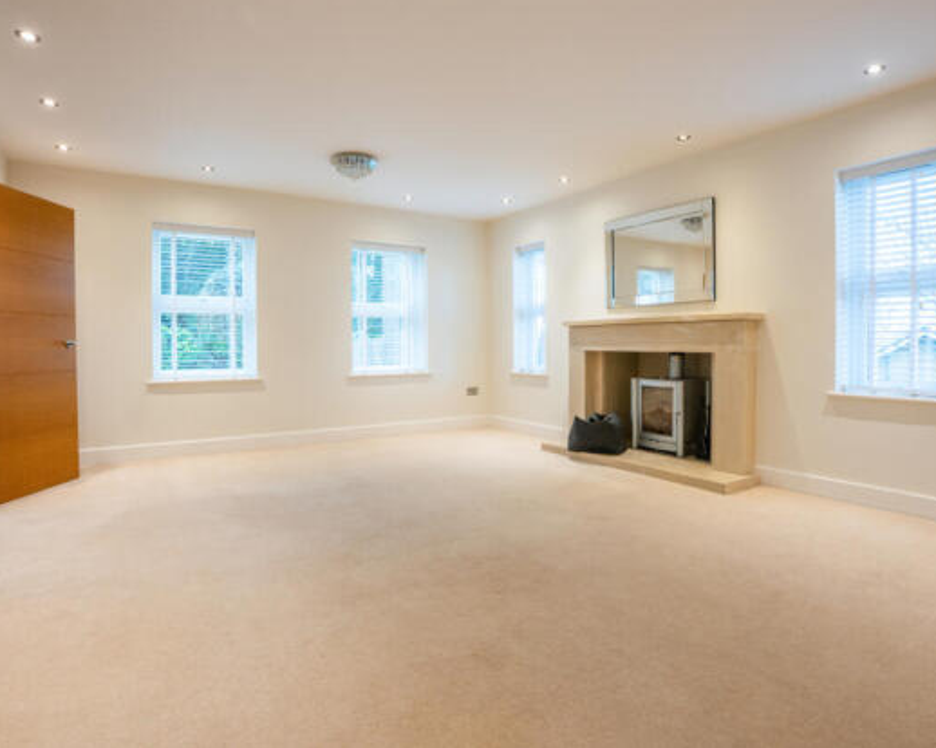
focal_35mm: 19
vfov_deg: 70.8
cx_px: 471
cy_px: 357
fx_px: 526
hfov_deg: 83.3
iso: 250
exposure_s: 1/3
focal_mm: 16
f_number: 11
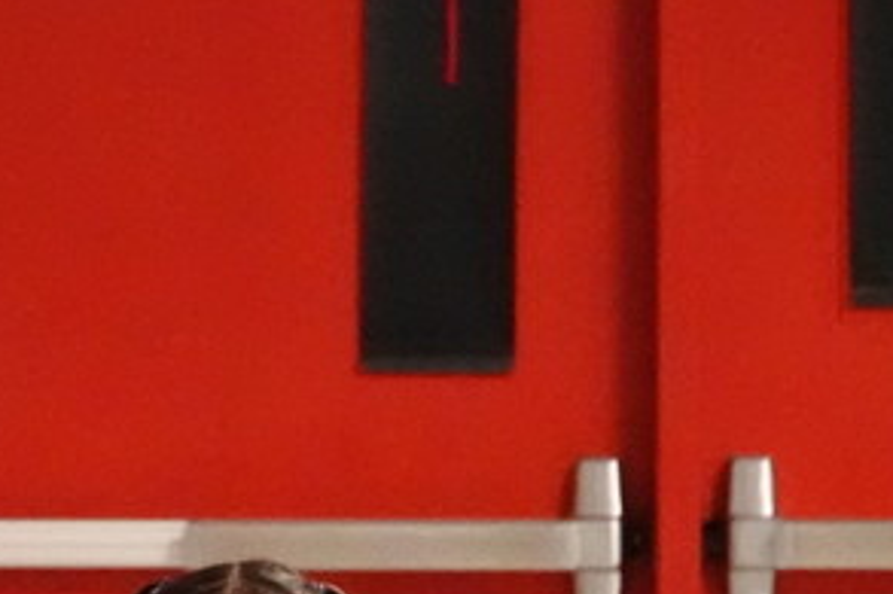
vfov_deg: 2.4
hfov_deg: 3.6
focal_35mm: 574
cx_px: -558
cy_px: 903
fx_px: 14230
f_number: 4
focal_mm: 60.29
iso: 6400
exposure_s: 1/80
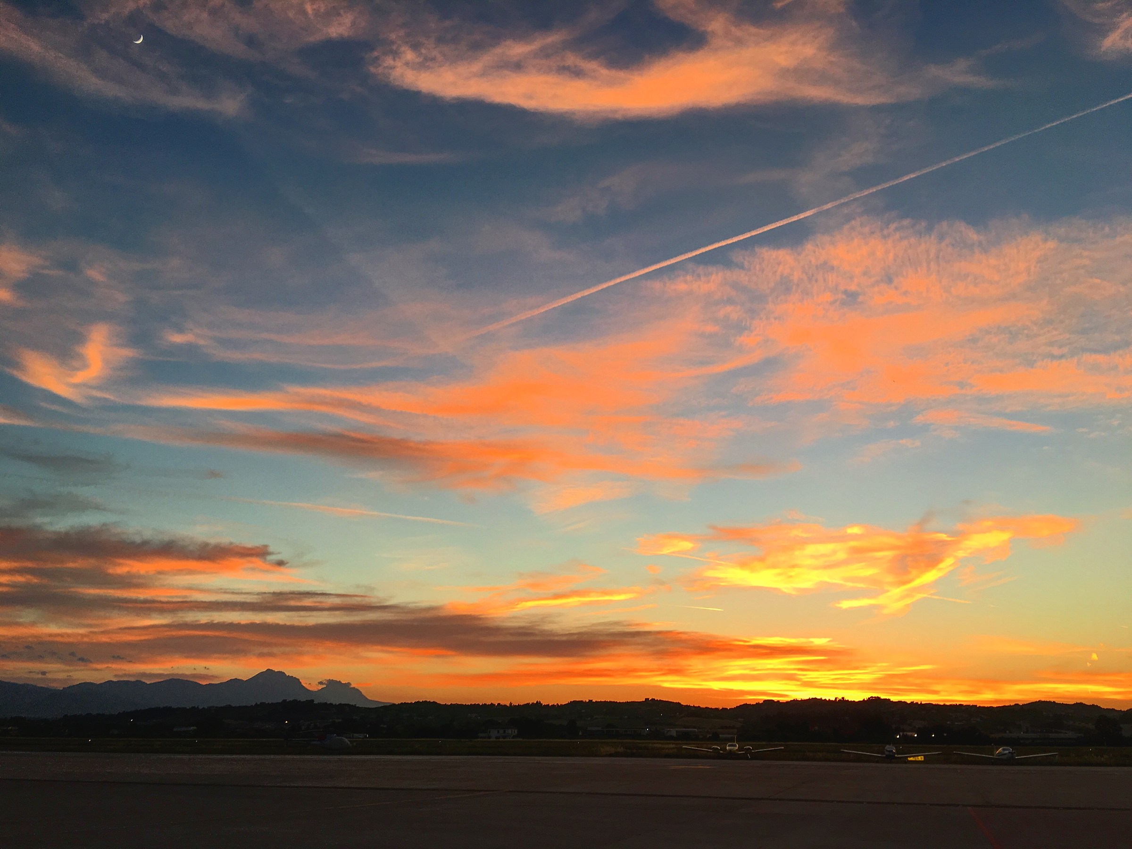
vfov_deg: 48.2
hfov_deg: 61.7
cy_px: 424
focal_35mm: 29
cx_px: 566
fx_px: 948
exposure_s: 1/100
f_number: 2.2
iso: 25
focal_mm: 4.15
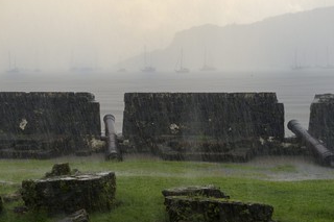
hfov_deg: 31.8
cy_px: 142
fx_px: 584
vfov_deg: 21.5
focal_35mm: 63
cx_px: 127
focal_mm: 48
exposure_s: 1/80
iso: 800
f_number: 5
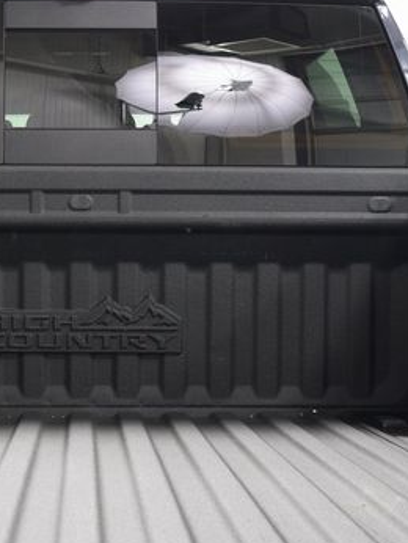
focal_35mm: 64
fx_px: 1005
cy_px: 285
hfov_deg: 22.7
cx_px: 89
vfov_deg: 30.2
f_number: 5.6
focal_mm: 24
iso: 1600
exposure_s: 1/15
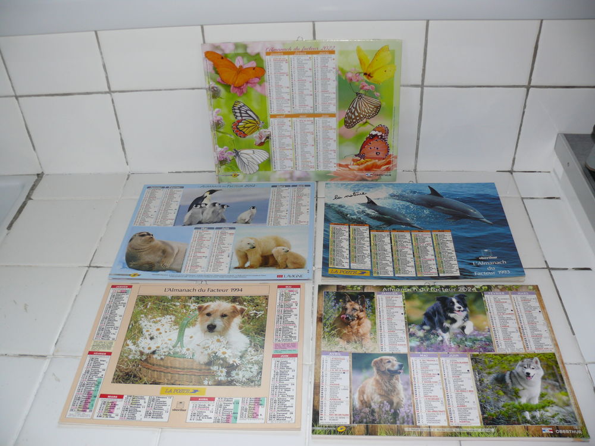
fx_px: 602
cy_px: 223
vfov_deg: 40.7
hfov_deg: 52.6
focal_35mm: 35
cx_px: 298
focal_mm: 7.4
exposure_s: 1/30
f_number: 2.8
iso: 100
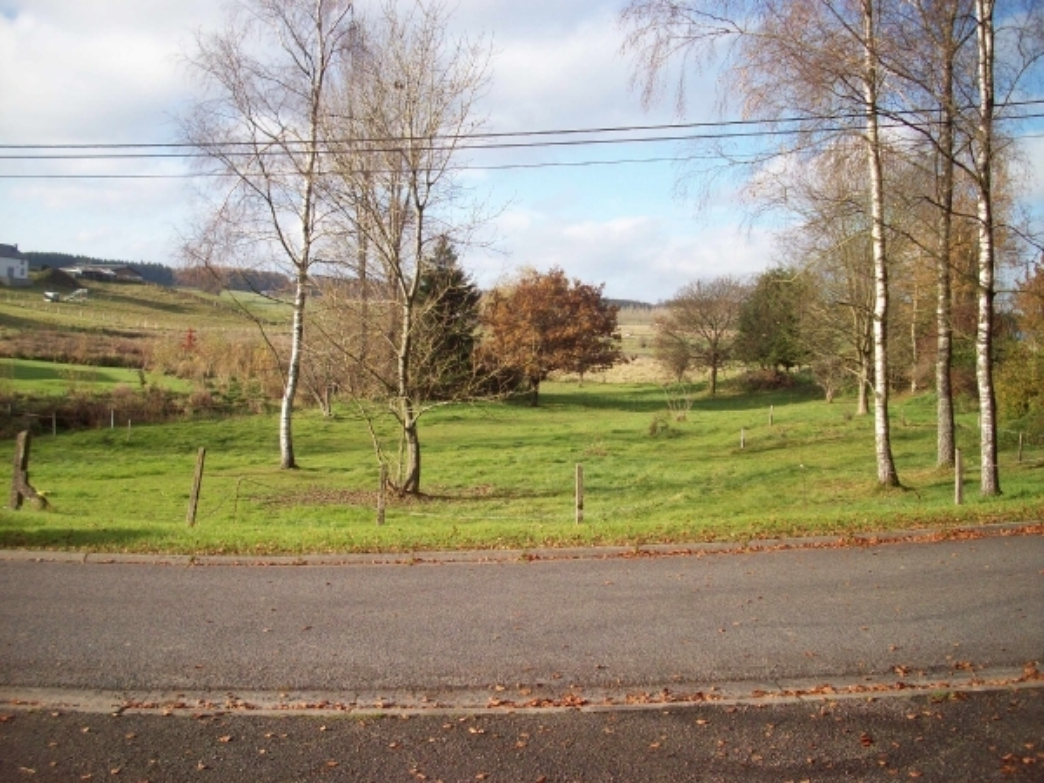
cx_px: 522
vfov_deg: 38.7
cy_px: 392
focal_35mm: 37
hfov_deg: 50.1
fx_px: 1116
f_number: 2.8
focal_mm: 6.2
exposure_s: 1/621
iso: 80
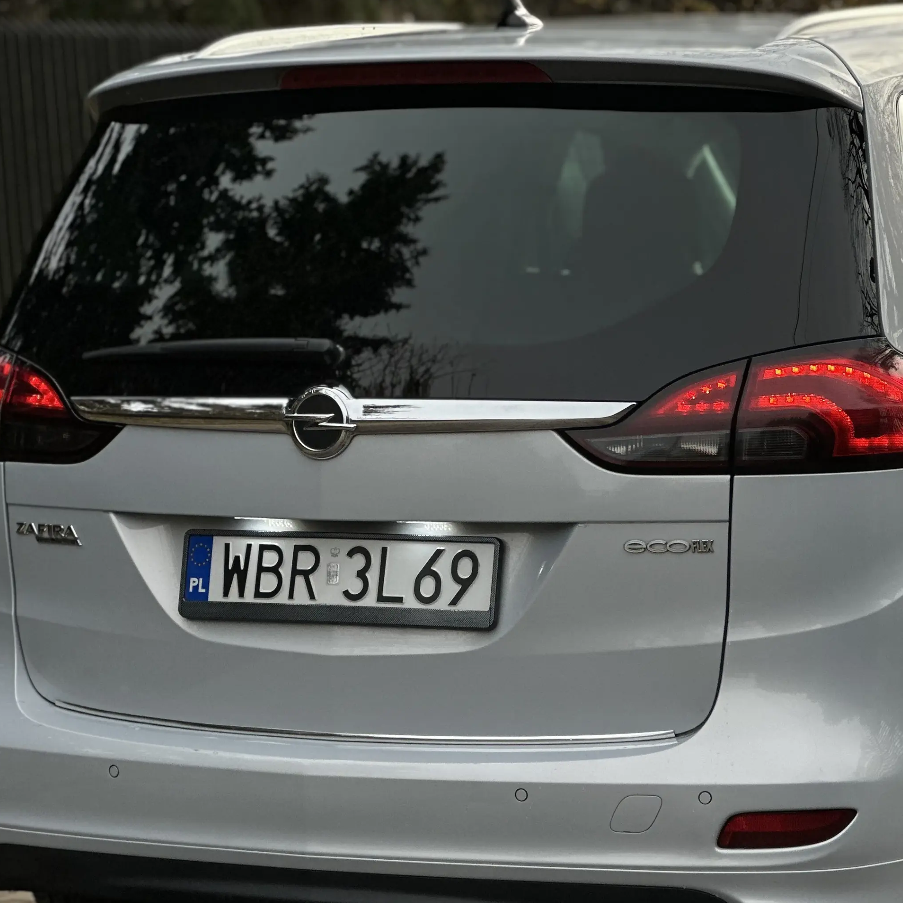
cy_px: 550
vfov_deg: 13.6
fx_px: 3778
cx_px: 702
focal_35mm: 128
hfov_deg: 13.6
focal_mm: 9
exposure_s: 1/320
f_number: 2.8
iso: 32
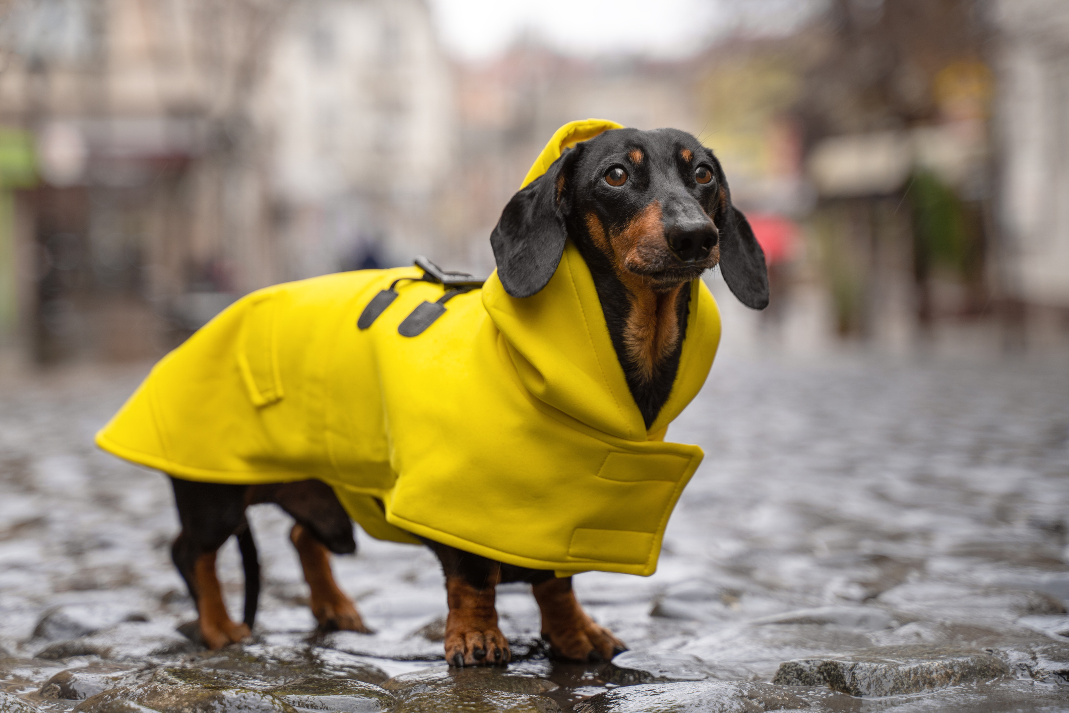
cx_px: 534
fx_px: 2138
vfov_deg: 18.9
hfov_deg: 28.1
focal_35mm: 72
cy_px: 356
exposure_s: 1/125
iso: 100
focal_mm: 72
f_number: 3.2
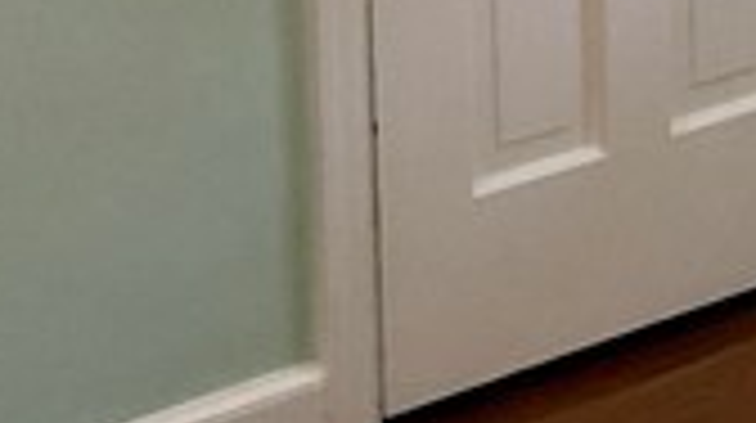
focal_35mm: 186
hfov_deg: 9.8
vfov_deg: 6.2
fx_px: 3724
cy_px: -603
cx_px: 1984
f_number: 1.8
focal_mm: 4
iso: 25
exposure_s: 1/30
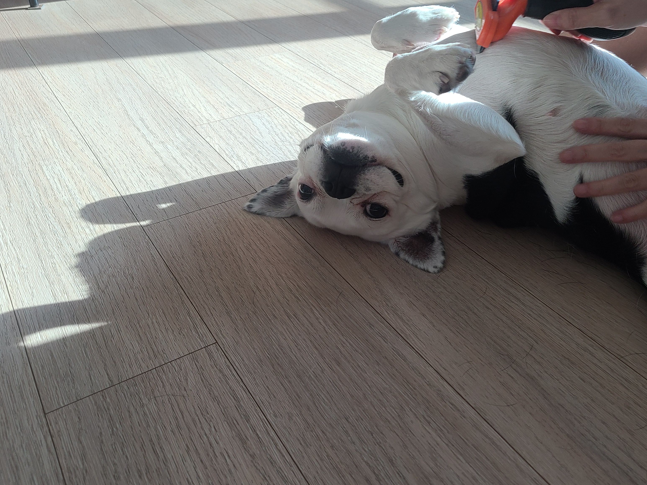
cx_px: 396
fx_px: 635
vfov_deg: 41.7
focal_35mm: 34
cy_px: 203
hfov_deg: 53.5
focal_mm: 5.4
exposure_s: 1/120
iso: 50
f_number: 1.8
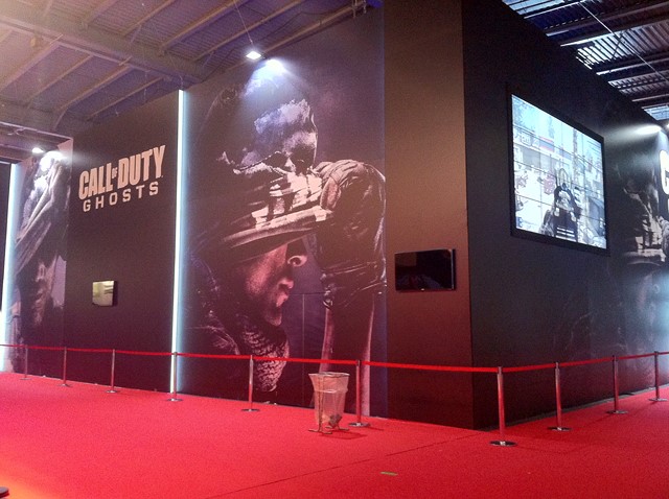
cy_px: 250
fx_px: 675
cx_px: 334
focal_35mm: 35
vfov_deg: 40.6
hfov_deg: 52.7
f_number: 2.8
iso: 500
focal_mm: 3.85
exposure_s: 1/17
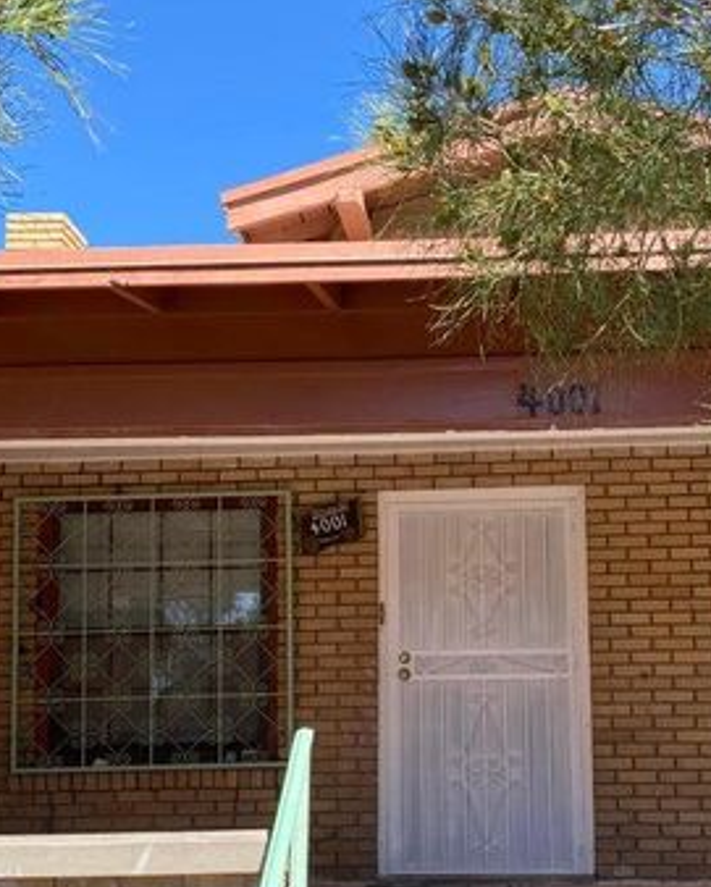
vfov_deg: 37.0
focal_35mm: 50
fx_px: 1313
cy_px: 573
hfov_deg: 30.2
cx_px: 430
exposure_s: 1/957
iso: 32
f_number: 1.8
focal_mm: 4.25
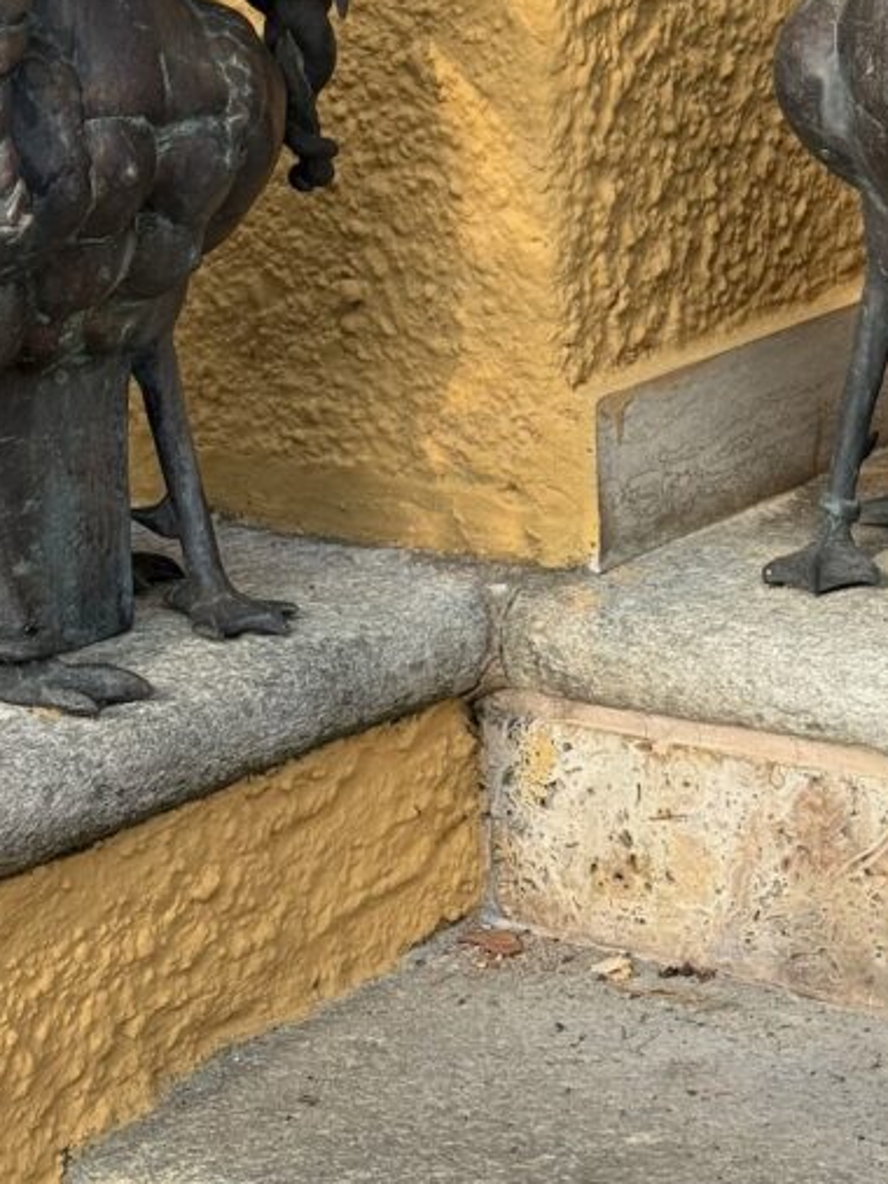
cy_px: 175
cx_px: 509
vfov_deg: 19.9
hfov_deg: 15.2
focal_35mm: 97
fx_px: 3319
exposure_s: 1/1770
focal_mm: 6.76
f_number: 1.78
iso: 64
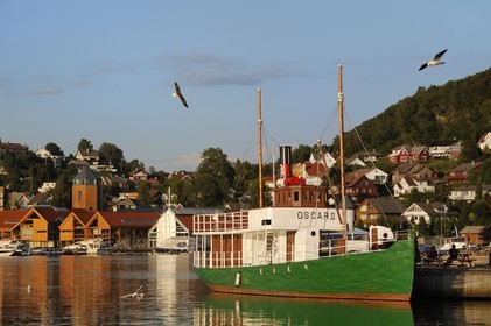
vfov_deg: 10.1
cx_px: 246
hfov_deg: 15.2
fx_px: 1840
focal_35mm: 135
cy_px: 163
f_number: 13
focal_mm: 135
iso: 400
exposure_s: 1/400
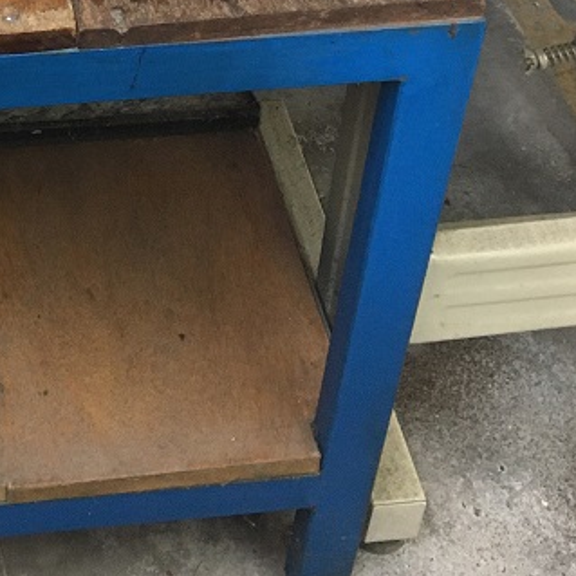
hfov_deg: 20.6
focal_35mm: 81
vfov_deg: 19.2
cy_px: -247
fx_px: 1525
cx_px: -25
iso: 125
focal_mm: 4.15
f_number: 2.2
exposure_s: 1/30
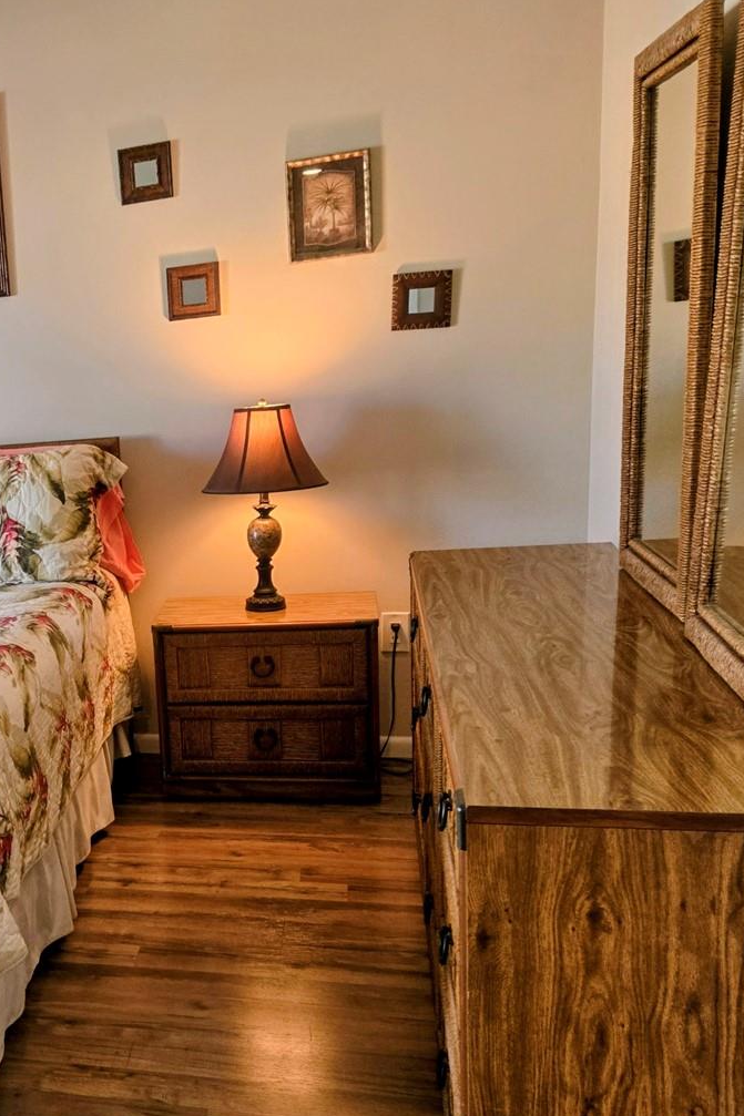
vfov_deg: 50.6
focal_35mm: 38
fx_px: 1178
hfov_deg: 31.9
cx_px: -28
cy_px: 624
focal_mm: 5.4
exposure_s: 1/120
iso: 125
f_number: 1.8
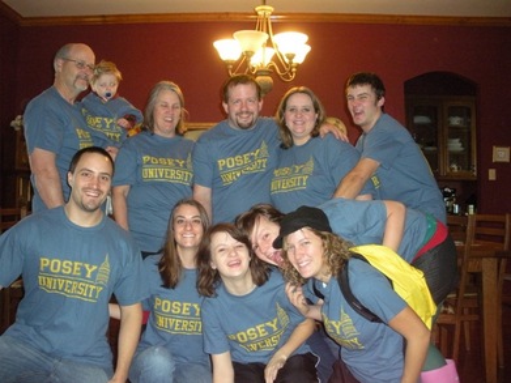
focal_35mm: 36
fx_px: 531
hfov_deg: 51.4
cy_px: 192
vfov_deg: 39.6
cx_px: 256
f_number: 3.5
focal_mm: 6.3
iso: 483
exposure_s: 1/60
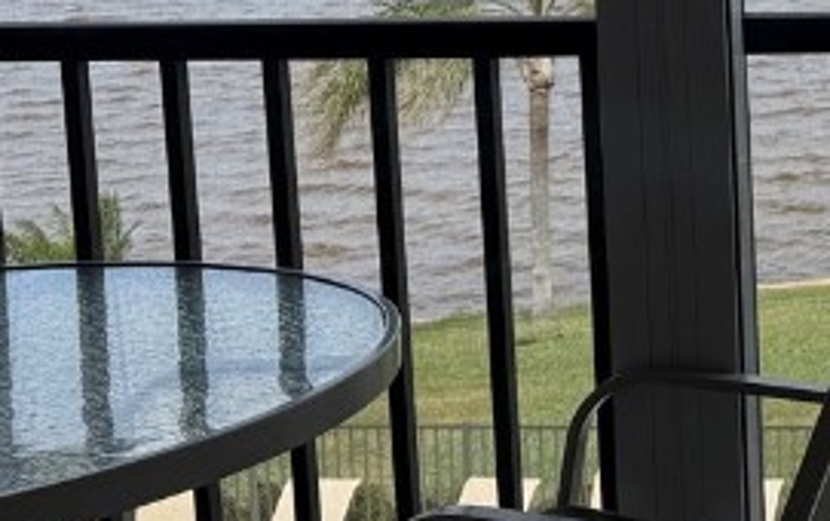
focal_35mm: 96
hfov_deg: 18.8
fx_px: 2174
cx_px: 1271
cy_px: -74
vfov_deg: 13.4
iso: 80
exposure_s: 1/3021
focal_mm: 6.76
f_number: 1.78
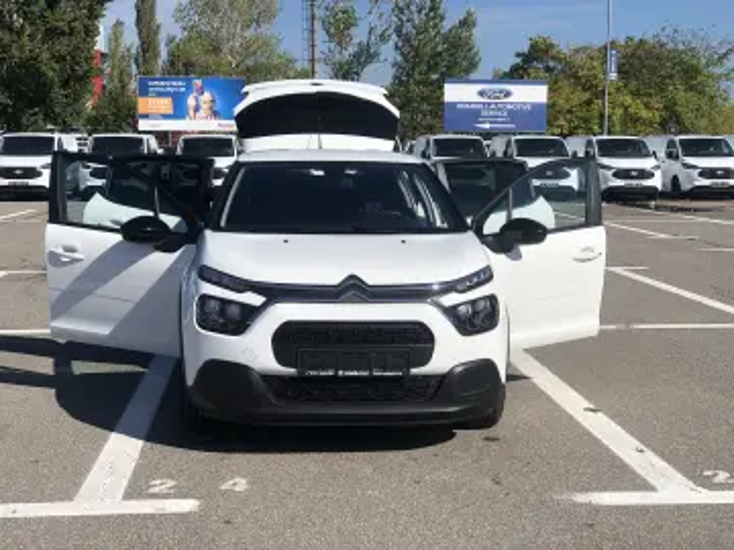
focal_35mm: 57
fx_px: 1209
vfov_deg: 25.7
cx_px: 367
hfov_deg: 33.8
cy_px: 275
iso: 20
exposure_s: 1/1333
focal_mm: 6.6
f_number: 2.8
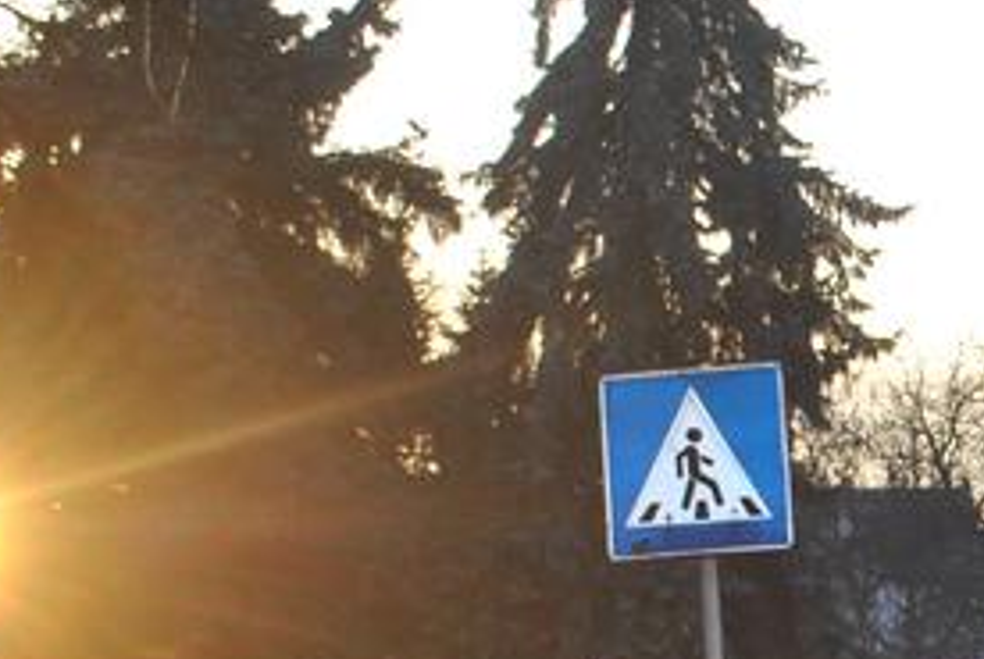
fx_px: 4873
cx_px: 1143
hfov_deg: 11.3
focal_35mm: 178
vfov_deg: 7.7
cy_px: 679
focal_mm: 32
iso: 110
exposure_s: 1/125
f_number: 4.8
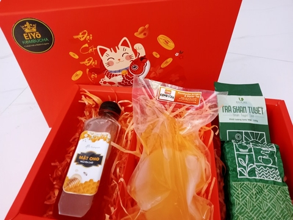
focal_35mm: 28
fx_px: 237
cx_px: 146
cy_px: 110
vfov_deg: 49.8
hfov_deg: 63.4
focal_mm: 4.04
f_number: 1.8
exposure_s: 1/100
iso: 1500
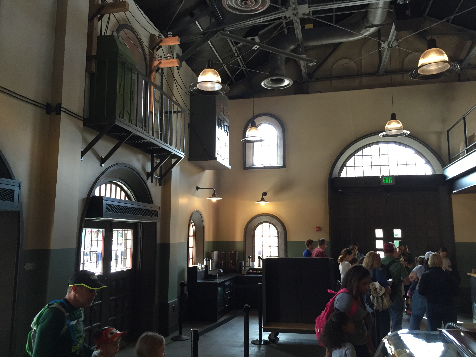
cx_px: 238
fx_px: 399
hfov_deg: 61.7
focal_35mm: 29
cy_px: 178
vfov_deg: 48.2
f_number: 2.2
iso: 50
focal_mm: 4.15
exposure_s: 1/30
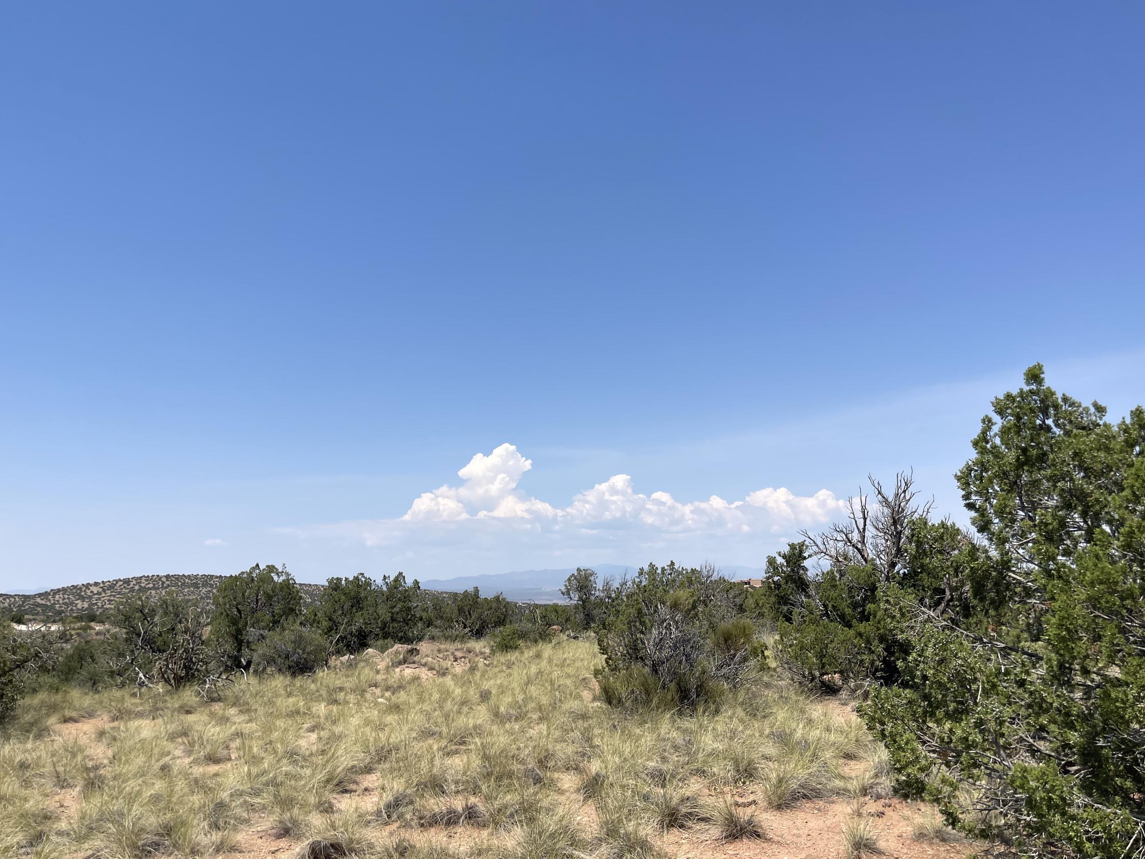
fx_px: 926
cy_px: 433
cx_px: 577
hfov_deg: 63.4
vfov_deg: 49.7
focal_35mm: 28
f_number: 1.6
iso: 50
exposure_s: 1/7407
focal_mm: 5.1
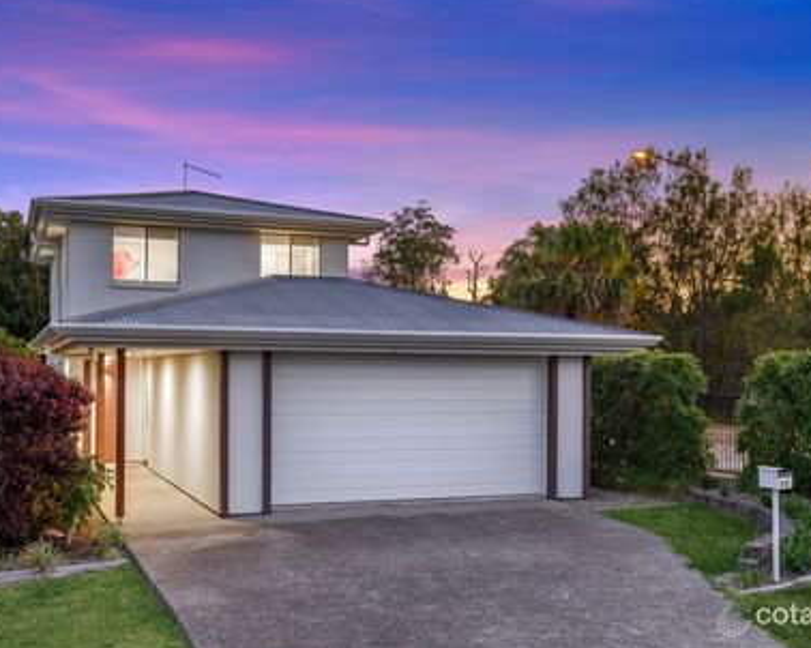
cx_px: 386
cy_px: 323
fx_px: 840
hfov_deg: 51.5
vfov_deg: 42.2
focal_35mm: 35
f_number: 8
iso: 400
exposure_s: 1/1.67
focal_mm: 30
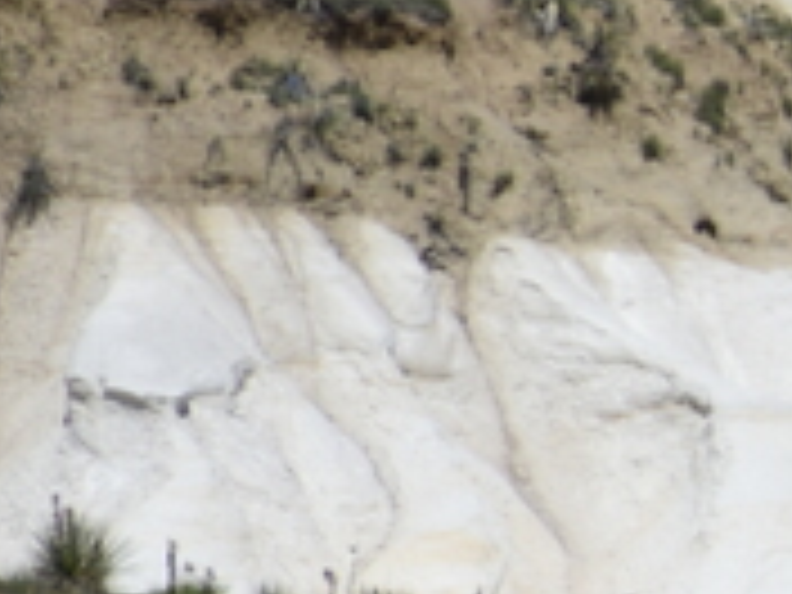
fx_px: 48024
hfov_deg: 0.9
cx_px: 2763
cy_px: 140
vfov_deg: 0.7
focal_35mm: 2099
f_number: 8
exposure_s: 1/640
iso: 100
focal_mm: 300
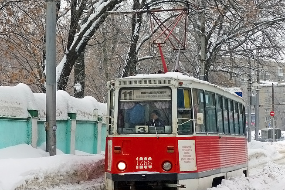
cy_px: 79
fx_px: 887
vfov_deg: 12.2
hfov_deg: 18.3
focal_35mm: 112
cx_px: 135
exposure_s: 1/500
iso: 160
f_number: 3.5
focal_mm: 22.74
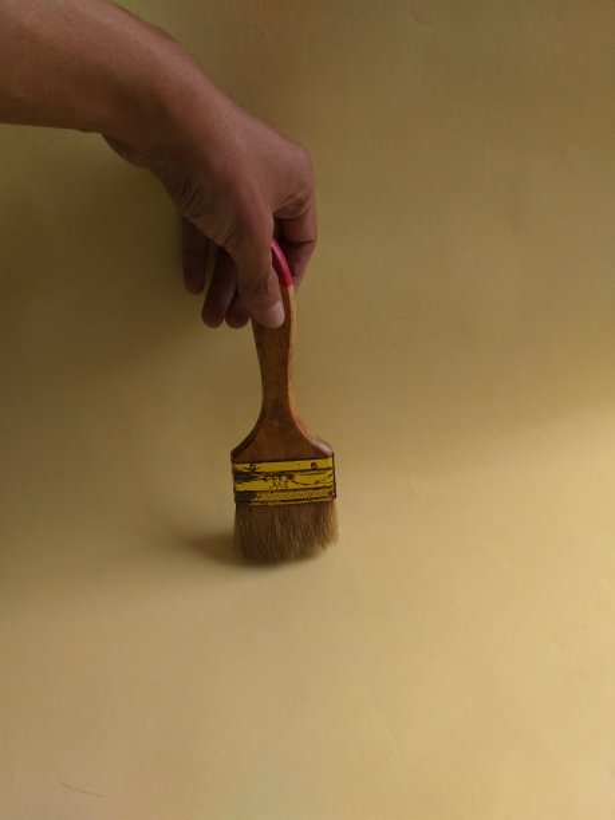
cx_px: 308
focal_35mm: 26
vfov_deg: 67.3
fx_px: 616
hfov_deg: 53.1
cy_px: 410
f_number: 1.7
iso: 100
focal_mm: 3.93
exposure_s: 1/248
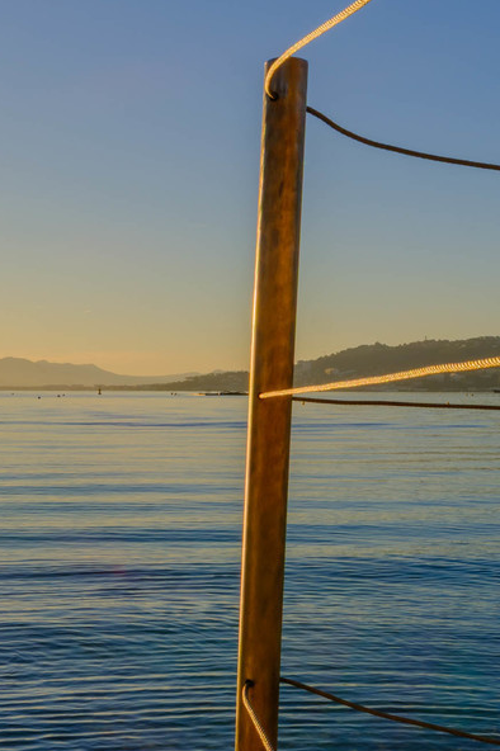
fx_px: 1251
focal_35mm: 60
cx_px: 43
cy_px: 549
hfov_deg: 22.0
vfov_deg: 32.9
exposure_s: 1/100
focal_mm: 20
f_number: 18
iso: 320
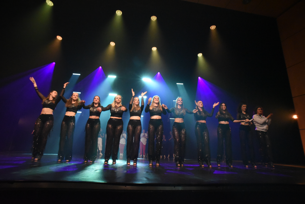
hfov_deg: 84.0
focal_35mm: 20
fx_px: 170
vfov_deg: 62.0
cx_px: 152
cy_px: 102
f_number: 20
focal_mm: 20
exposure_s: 1/160
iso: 12800
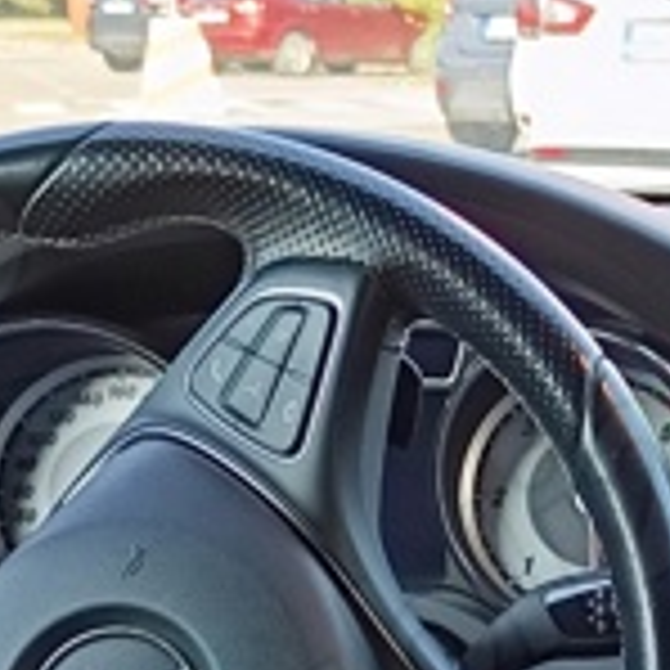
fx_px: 3110
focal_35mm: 142
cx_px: 1120
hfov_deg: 11.6
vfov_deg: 12.2
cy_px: 621
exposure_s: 1/50
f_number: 1.7
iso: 101
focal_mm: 5.31
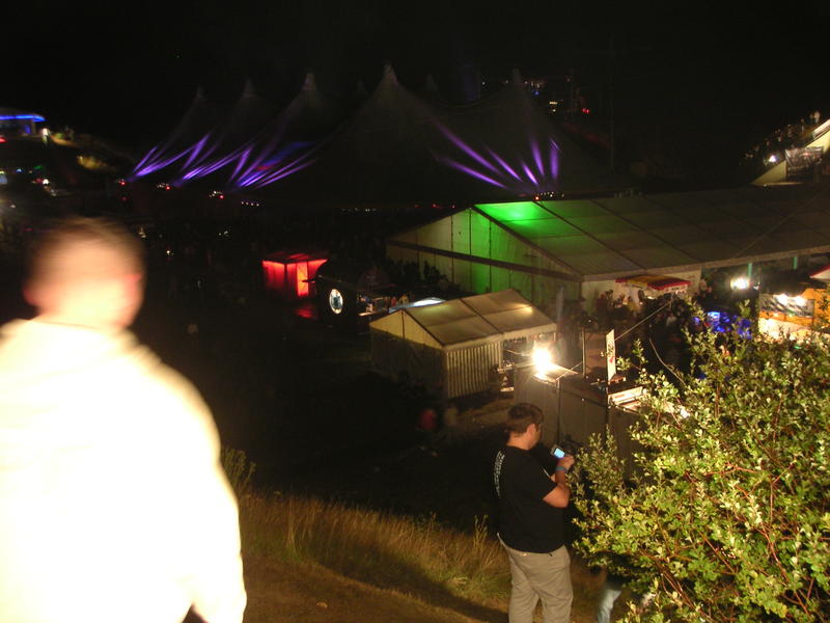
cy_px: 312
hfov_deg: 49.0
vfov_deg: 37.7
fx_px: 911
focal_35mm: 38
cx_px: 415
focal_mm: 6
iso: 100
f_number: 2.8
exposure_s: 1/4
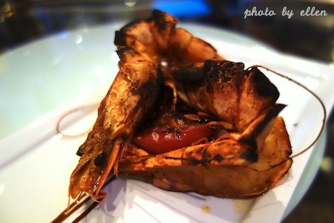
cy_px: 112
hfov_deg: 65.5
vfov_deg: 46.4
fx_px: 260
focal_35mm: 28
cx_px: 167
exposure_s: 1/30
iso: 800
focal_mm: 10.4
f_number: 1.8
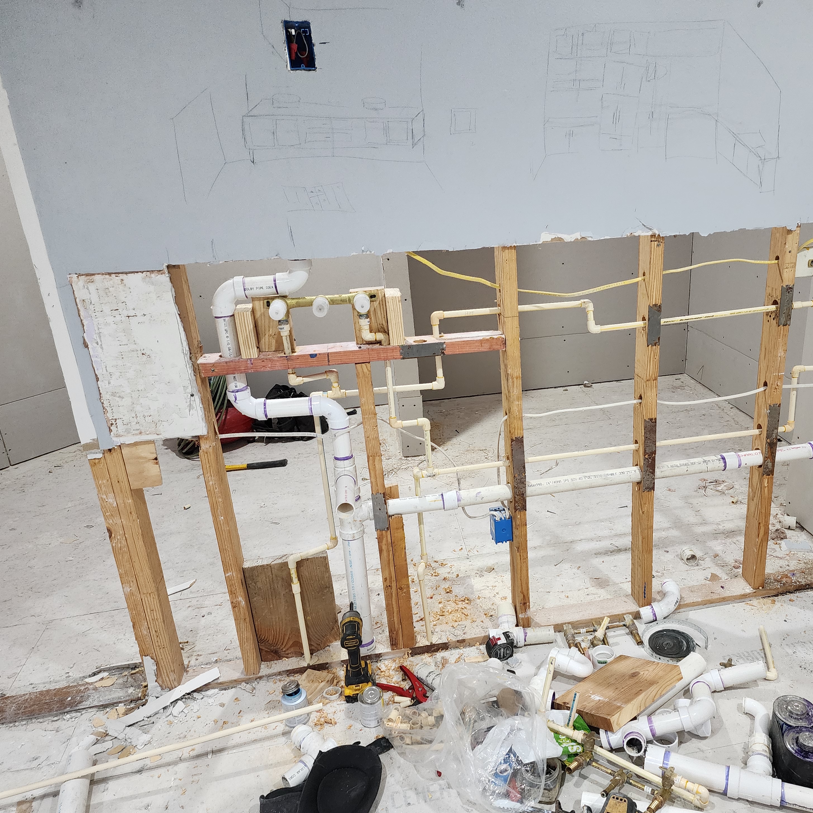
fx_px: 744
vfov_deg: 57.3
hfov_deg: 56.5
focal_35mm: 28
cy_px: 418
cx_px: 515
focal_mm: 6.4
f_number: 1.8
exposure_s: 1/120
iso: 640
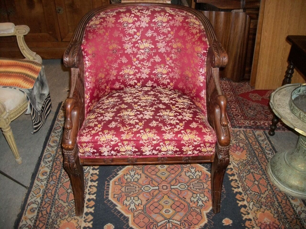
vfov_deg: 44.2
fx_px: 283
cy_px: 114
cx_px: 153
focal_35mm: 32
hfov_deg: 56.8
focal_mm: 5.7
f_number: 2.9
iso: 250
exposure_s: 1/30
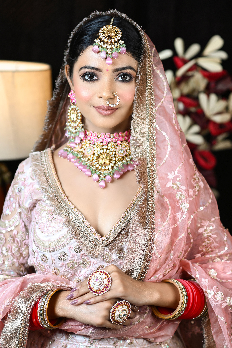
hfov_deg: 16.1
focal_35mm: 85
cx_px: 116
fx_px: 822
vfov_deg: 23.9
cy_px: 174
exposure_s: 1/160
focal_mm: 85
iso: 200
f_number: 2.8
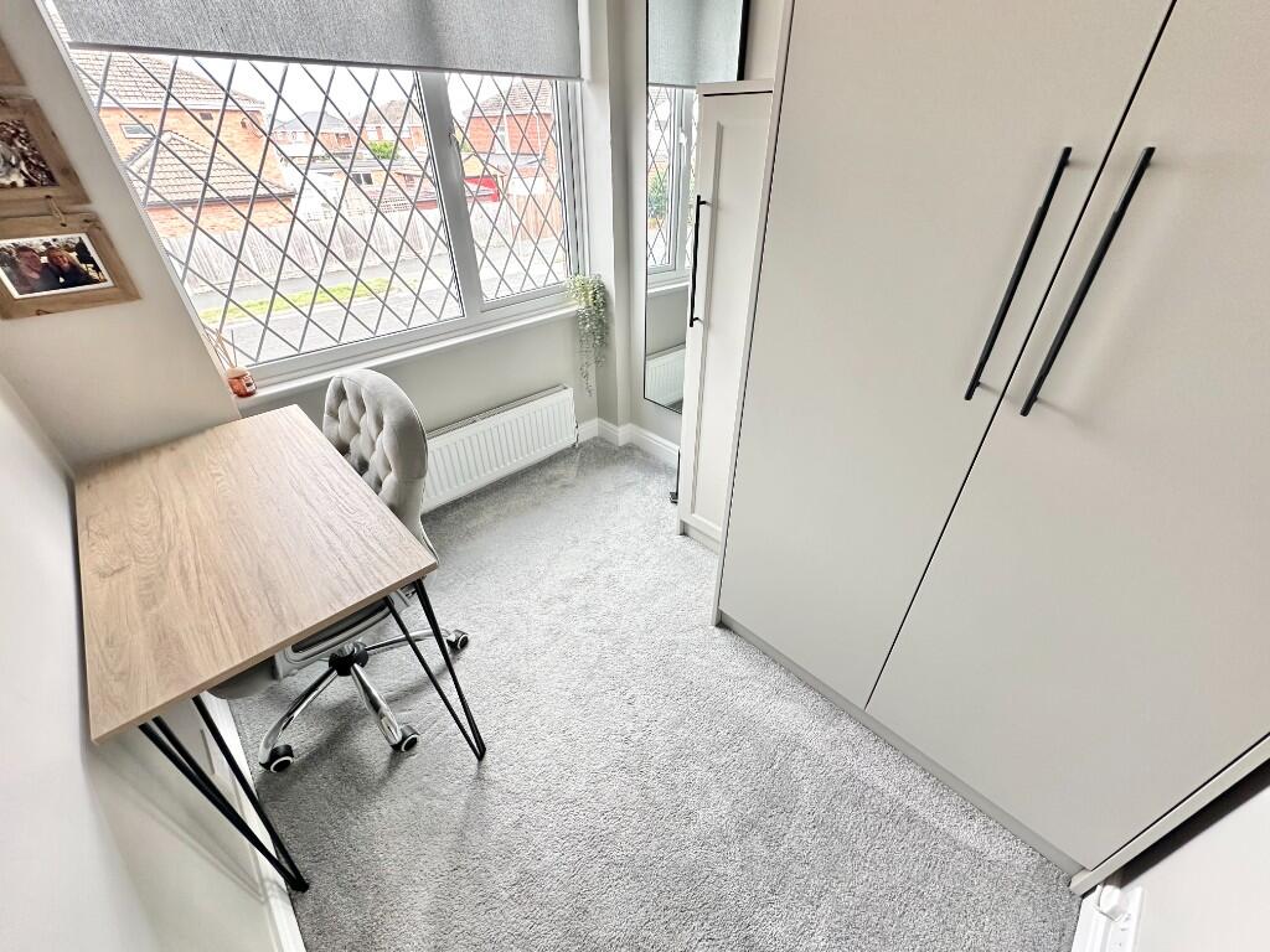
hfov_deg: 102.1
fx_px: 514
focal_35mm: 14
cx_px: 635
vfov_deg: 85.7
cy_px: 476
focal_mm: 2.22
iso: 250
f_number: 2.2
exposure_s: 1/99
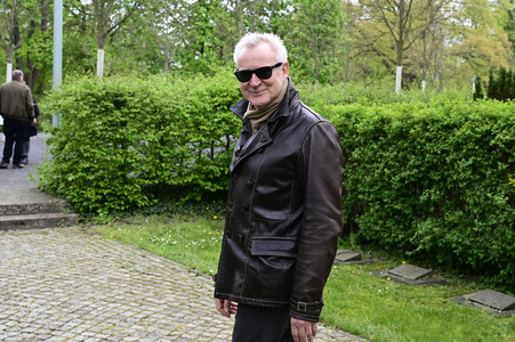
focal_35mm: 43
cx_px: 258
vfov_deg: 31.1
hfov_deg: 45.5
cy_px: 171
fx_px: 615
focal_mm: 43
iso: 640
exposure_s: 1/200
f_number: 8
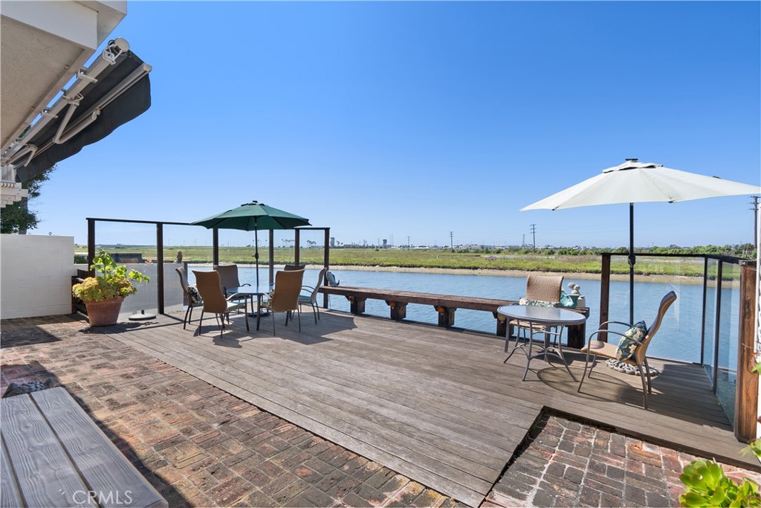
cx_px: 380
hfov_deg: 96.7
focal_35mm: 16
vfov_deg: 73.8
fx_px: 338
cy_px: 254
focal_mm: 16
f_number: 9
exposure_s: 1/30
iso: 160
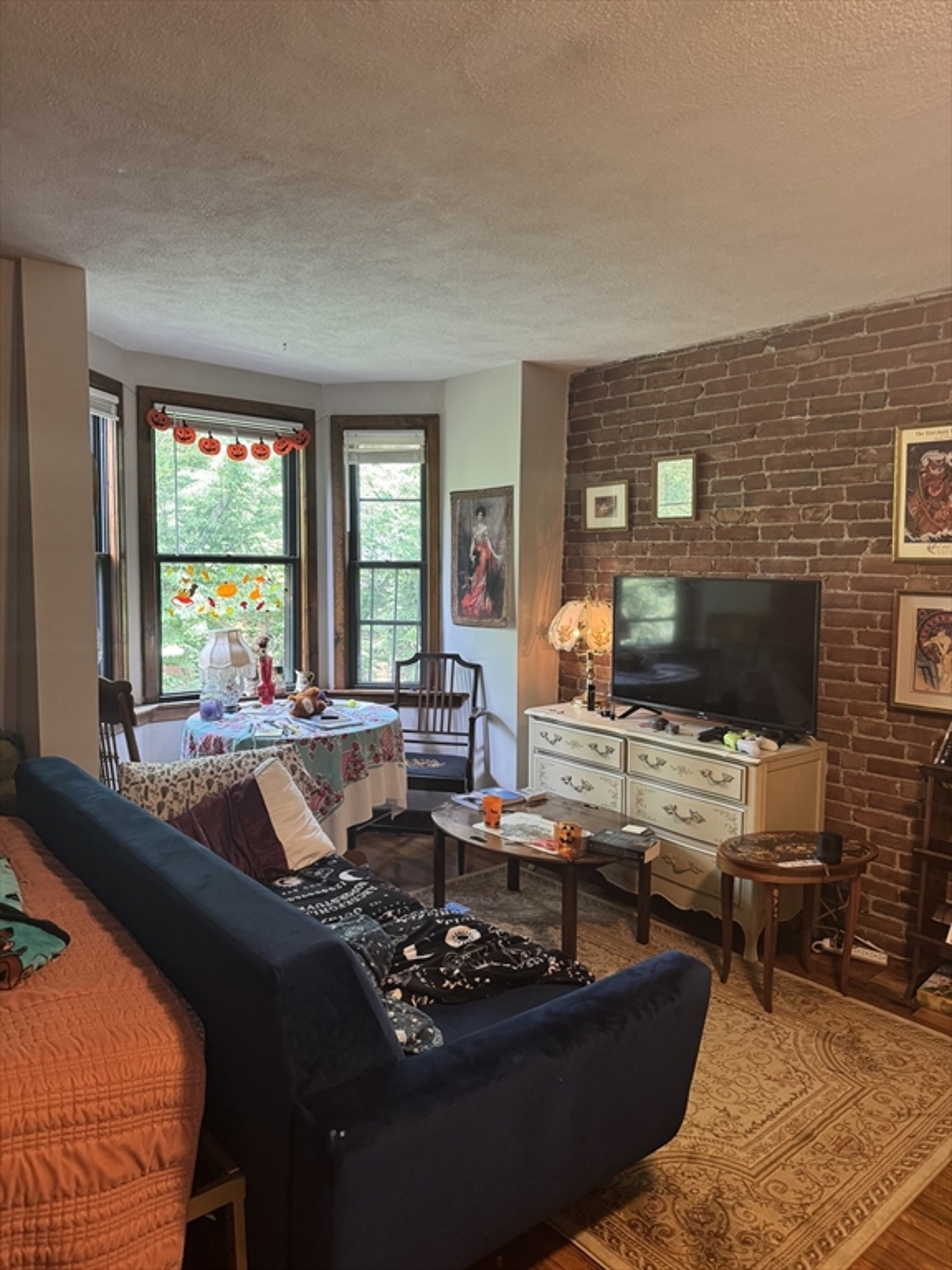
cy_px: 635
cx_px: 476
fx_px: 880
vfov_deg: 71.6
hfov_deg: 56.8
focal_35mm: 24
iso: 320
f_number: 1.78
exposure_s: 1/60
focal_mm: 6.76
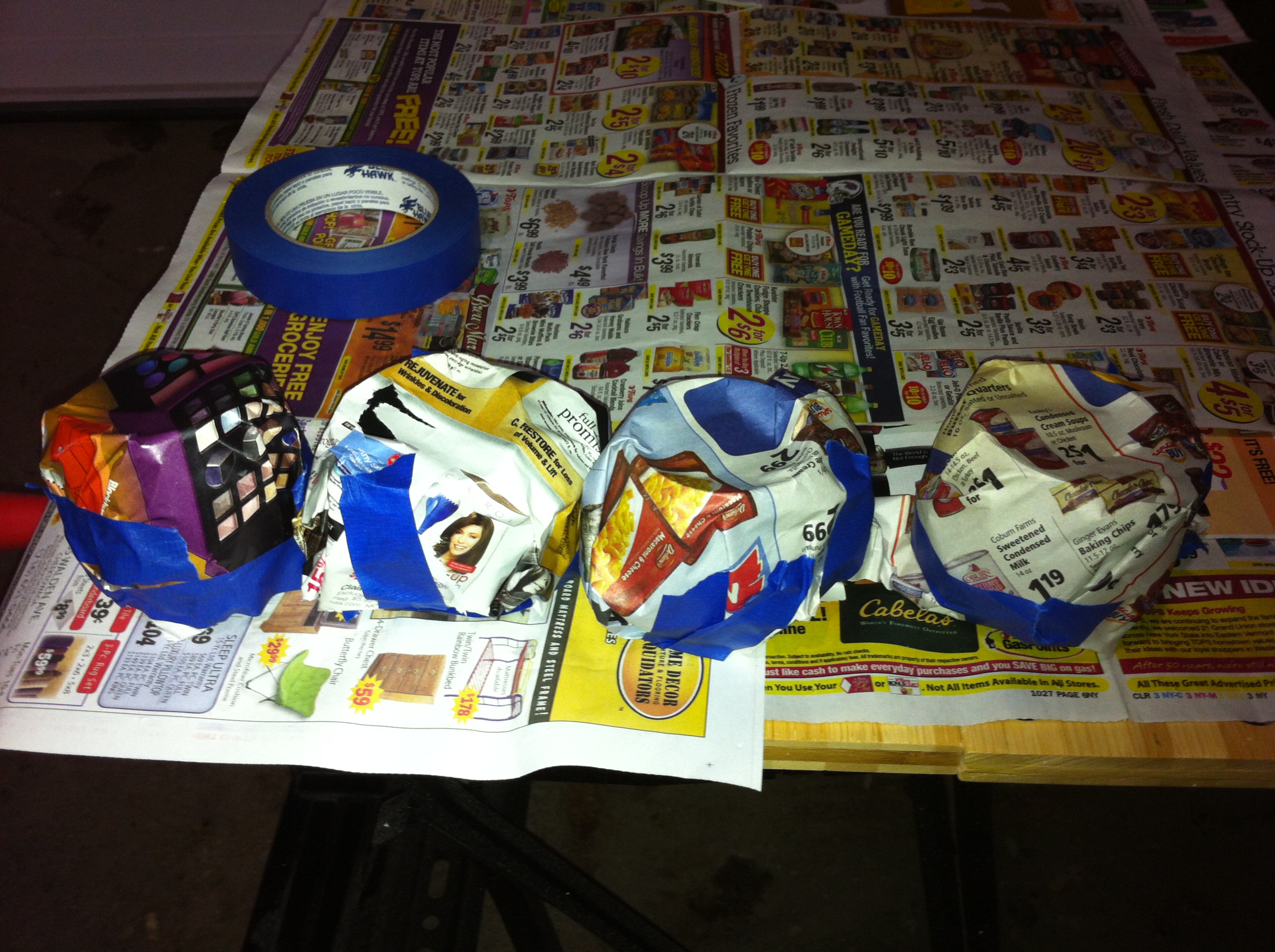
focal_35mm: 35
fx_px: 1287
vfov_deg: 40.6
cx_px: 638
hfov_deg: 52.7
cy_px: 476
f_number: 2.8
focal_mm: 3.85
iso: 80
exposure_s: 1/15
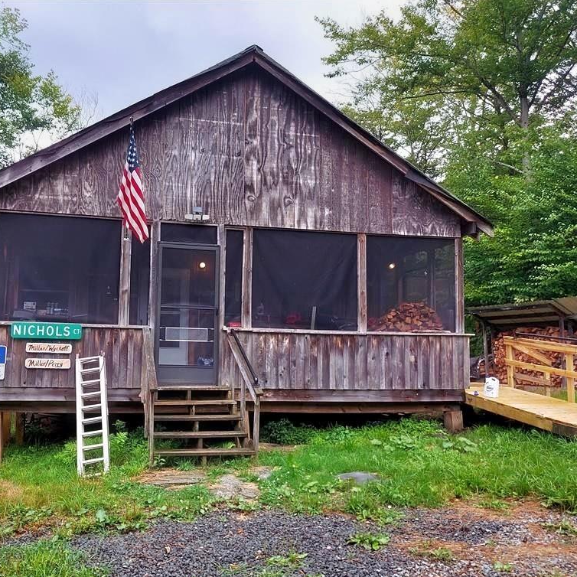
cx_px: 197
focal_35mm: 30
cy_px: 292
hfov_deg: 53.1
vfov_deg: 54.0
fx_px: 566
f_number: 2
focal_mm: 4.6
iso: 50
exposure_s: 1/270
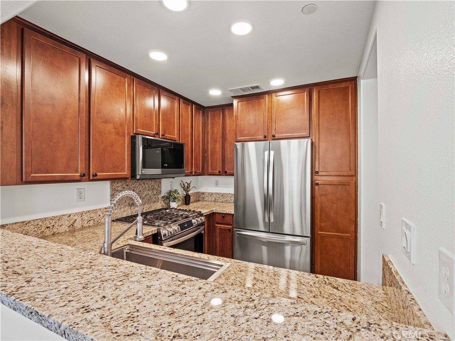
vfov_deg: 78.1
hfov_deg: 94.5
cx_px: 228
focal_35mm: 16
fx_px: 210
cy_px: 170
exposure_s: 1
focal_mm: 8
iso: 200
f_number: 8
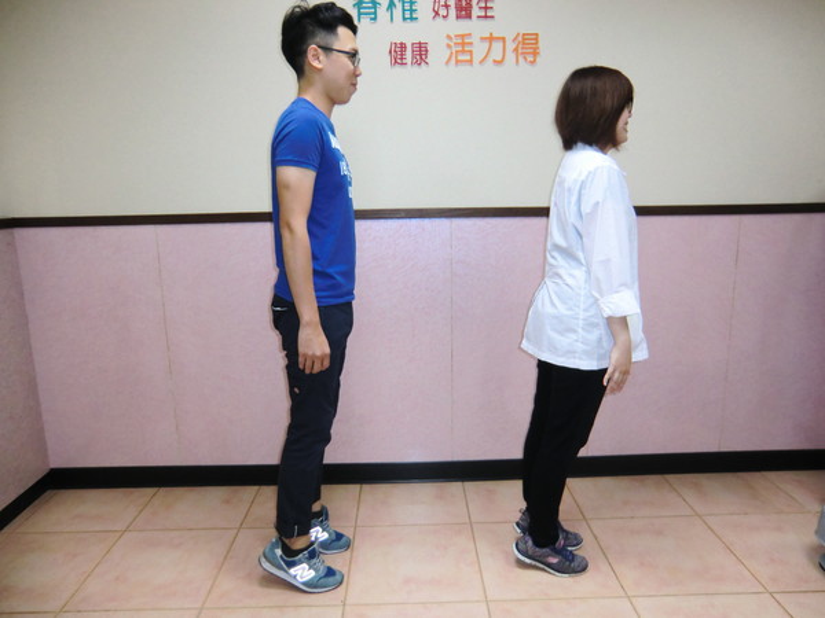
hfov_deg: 71.6
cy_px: 309
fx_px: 572
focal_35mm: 24
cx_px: 412
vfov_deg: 56.8
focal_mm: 4.3
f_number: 3.2
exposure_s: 1/60
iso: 320
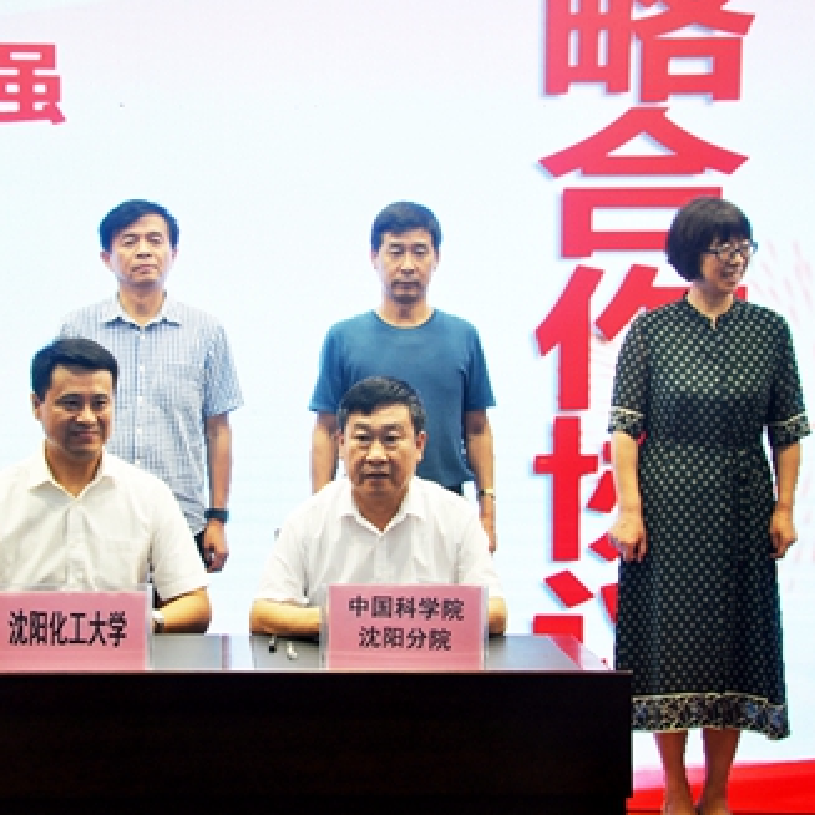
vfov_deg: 23.4
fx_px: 1971
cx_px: 264
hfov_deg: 23.2
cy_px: 404
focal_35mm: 74
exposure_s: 1/25
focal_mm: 38
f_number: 4.5
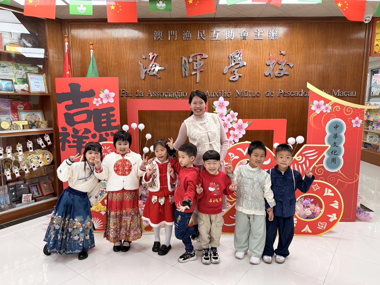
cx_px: 190
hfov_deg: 71.6
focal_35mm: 24
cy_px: 142
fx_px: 263
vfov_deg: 56.8
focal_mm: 6.76
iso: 125
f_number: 1.78
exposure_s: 1/121
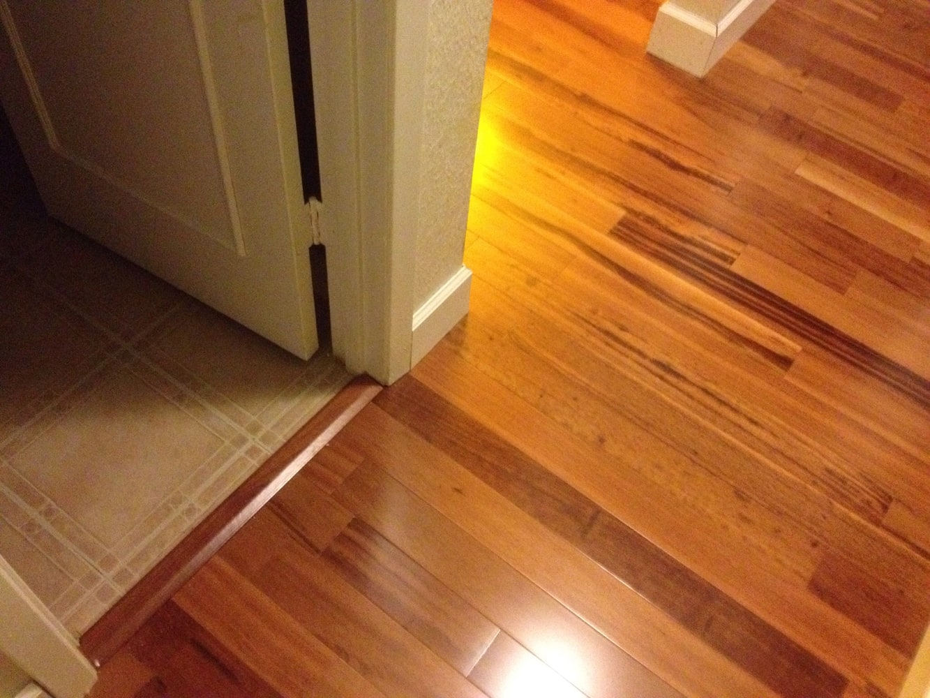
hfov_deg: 52.6
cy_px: 349
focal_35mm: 35
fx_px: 940
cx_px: 465
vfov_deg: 40.7
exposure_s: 1/15
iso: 800
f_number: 2.4
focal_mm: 4.28
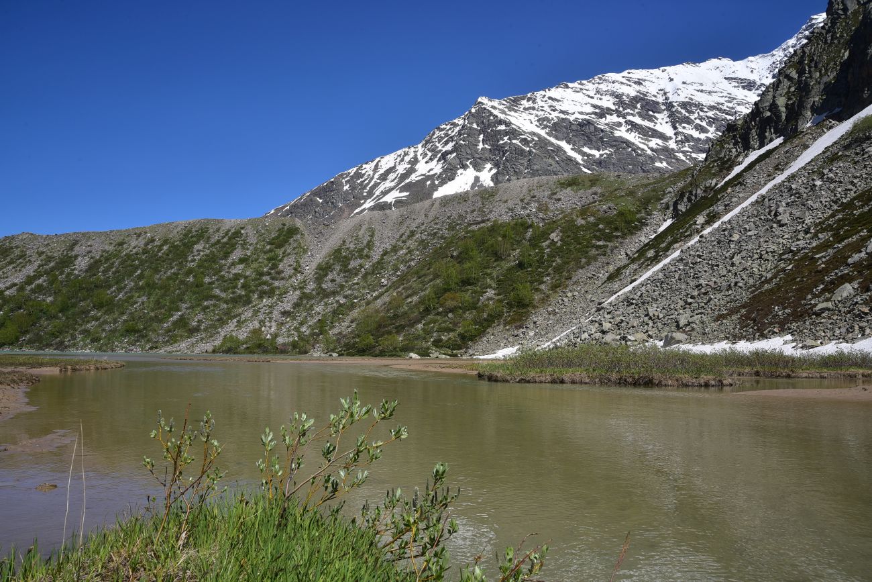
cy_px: 291
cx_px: 436
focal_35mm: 50
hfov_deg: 39.6
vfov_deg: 27.0
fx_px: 1211
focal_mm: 50
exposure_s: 1/125
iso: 100
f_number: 14
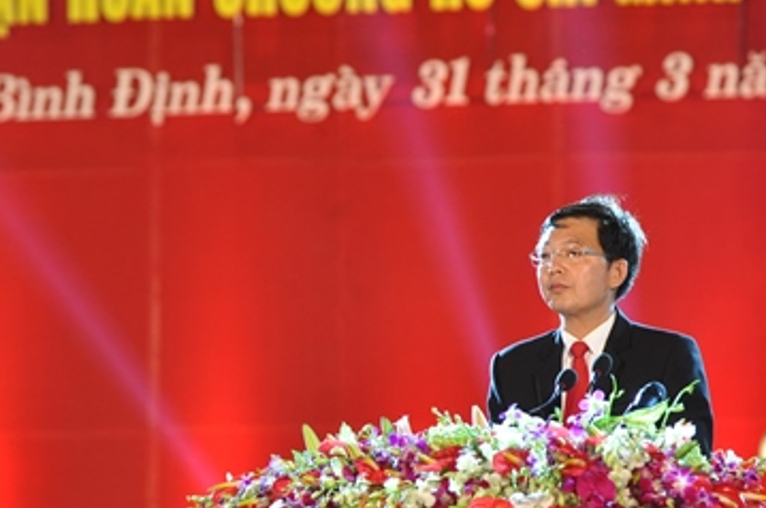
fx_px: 6351
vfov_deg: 4.6
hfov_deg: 6.9
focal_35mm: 299
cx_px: 446
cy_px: 387
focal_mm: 130
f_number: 3.5
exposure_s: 1/200
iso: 800
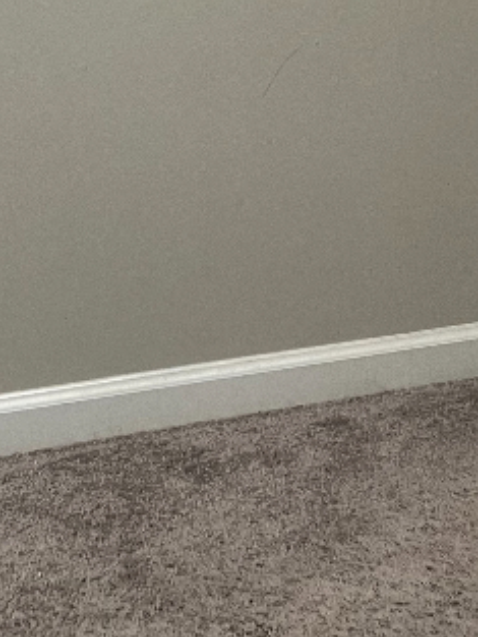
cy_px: -232
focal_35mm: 85
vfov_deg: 20.6
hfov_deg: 17.3
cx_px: 124
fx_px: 1564
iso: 200
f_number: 1.5
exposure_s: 1/60
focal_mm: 5.7
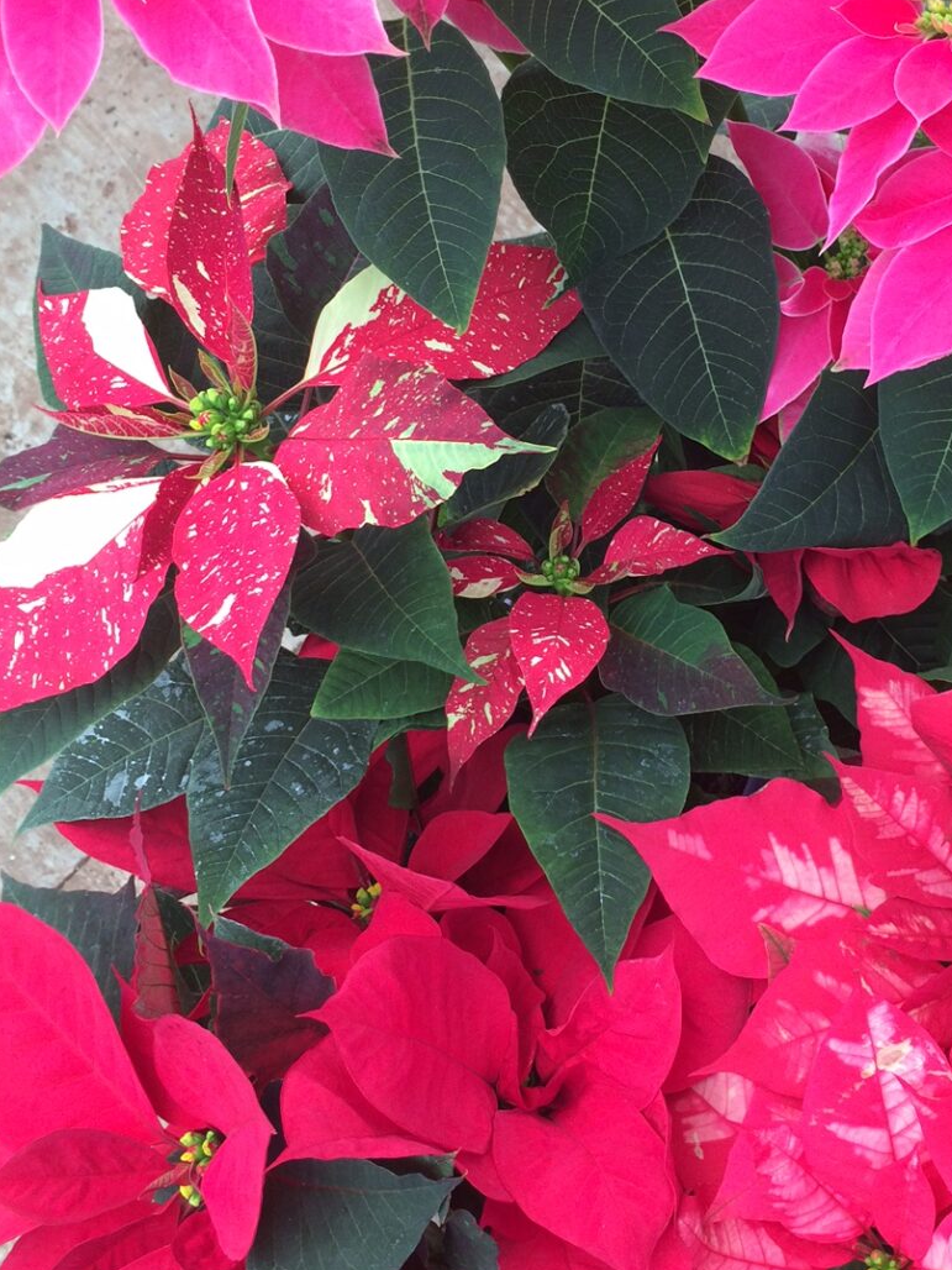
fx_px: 1613
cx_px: 656
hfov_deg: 32.5
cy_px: 549
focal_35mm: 44
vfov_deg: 42.8
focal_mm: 4.15
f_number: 2.2
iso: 50
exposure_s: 1/50
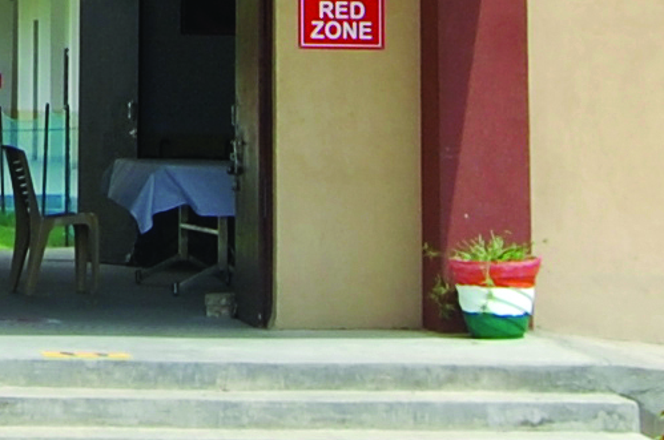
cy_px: -536
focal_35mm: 181
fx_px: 3333
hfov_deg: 10.9
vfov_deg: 7.2
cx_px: -355
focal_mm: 20
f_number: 8
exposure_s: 1/250
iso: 200
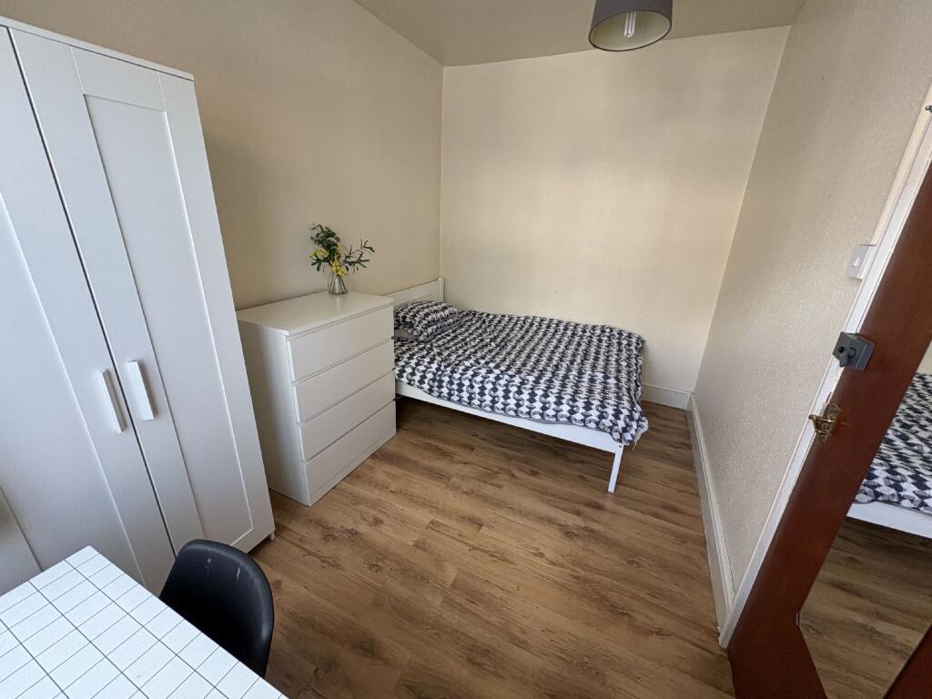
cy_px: 350
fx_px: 377
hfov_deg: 102.1
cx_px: 466
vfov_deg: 85.7
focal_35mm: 14
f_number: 2.2
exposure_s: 1/67
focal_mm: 2.22
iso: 200
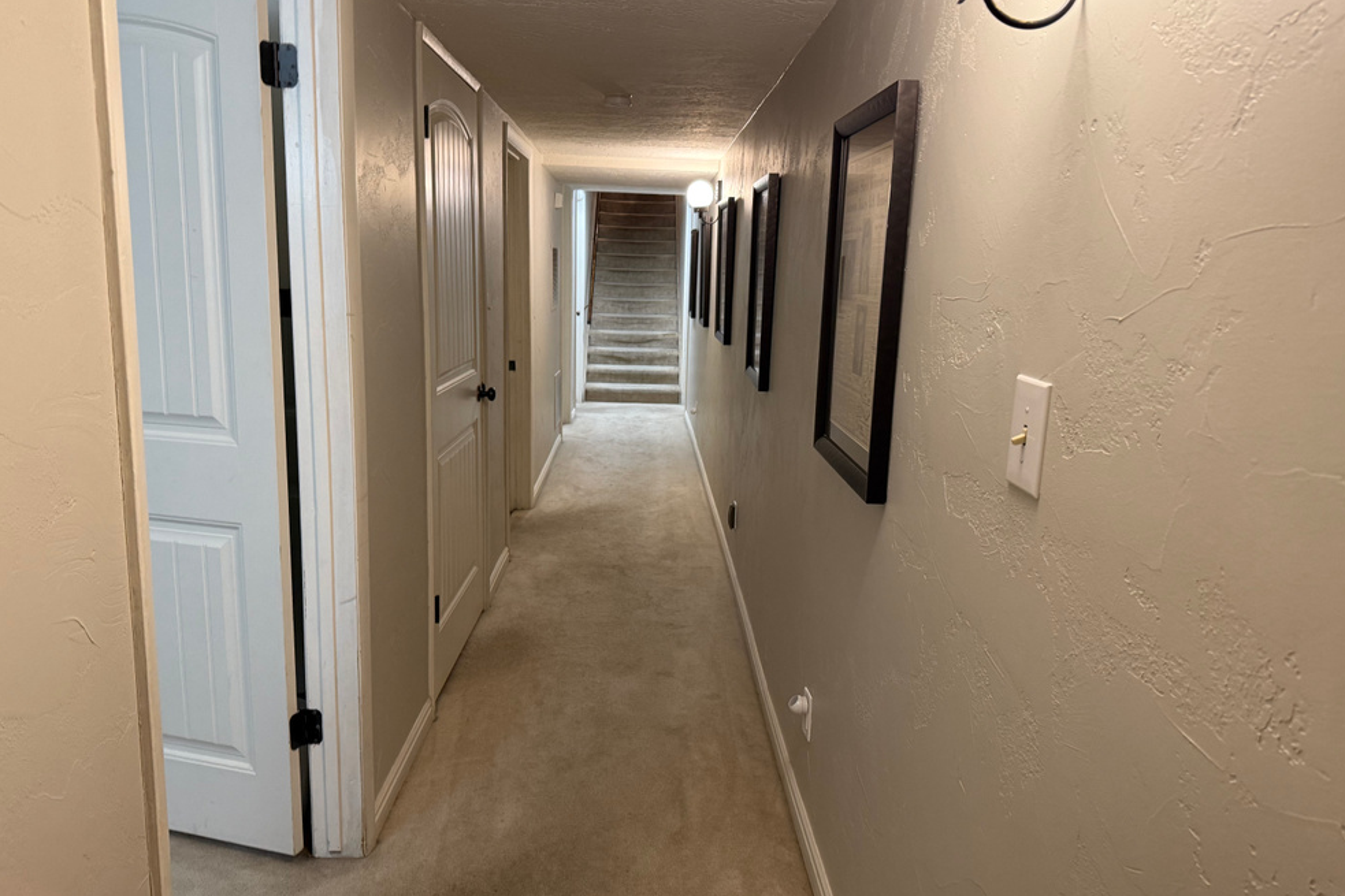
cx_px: 653
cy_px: 453
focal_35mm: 26
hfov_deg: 69.4
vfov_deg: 49.5
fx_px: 971
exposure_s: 1/60
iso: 250
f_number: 1.78
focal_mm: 6.76
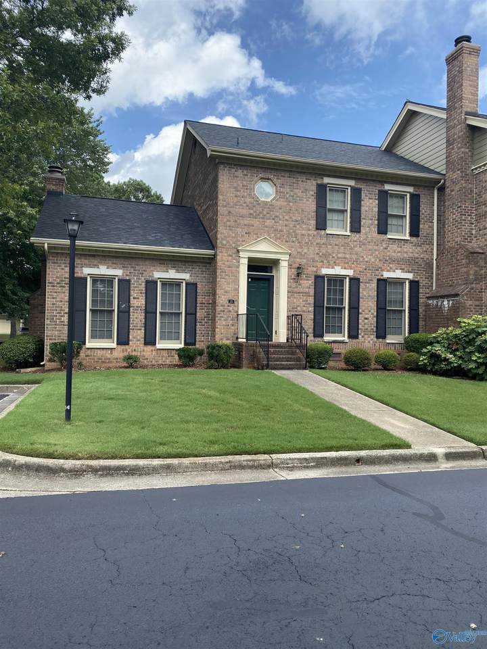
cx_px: 244
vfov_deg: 67.3
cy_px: 324
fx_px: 488
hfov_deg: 53.1
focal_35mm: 26
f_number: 1.8
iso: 32
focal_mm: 4.25
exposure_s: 1/1316
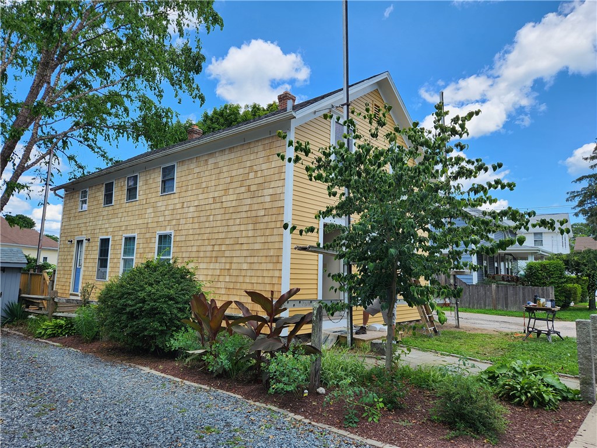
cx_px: 298
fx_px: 397
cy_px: 224
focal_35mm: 23
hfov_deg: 73.9
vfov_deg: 58.9
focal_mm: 5.4
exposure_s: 1/790
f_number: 1.8
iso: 20
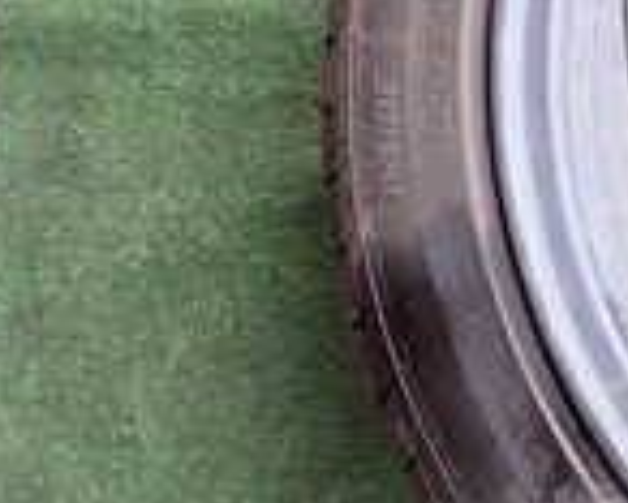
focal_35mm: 100
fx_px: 1860
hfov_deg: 15.3
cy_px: 64
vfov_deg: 15.3
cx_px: 1265
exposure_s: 1/125
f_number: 2
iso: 125
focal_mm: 4.5
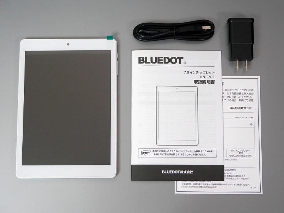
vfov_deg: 23.7
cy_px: 106
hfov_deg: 31.2
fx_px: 509
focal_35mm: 62
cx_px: 142
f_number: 5.5
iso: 1000
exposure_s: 1/60
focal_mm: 31
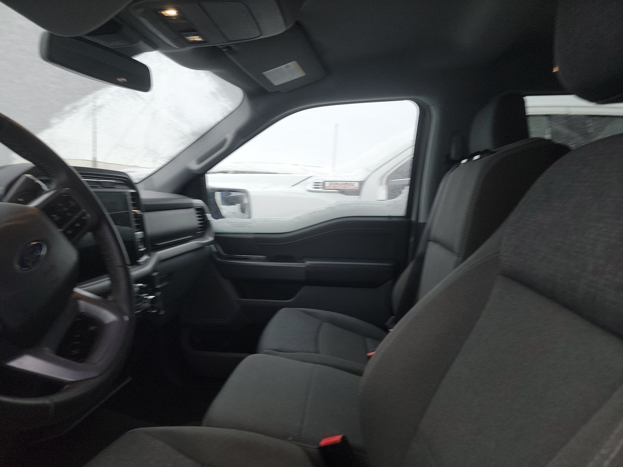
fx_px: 432
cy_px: 234
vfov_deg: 56.8
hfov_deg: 71.6
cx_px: 312
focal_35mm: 24
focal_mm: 6.7
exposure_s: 1/59
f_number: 1.8
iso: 67
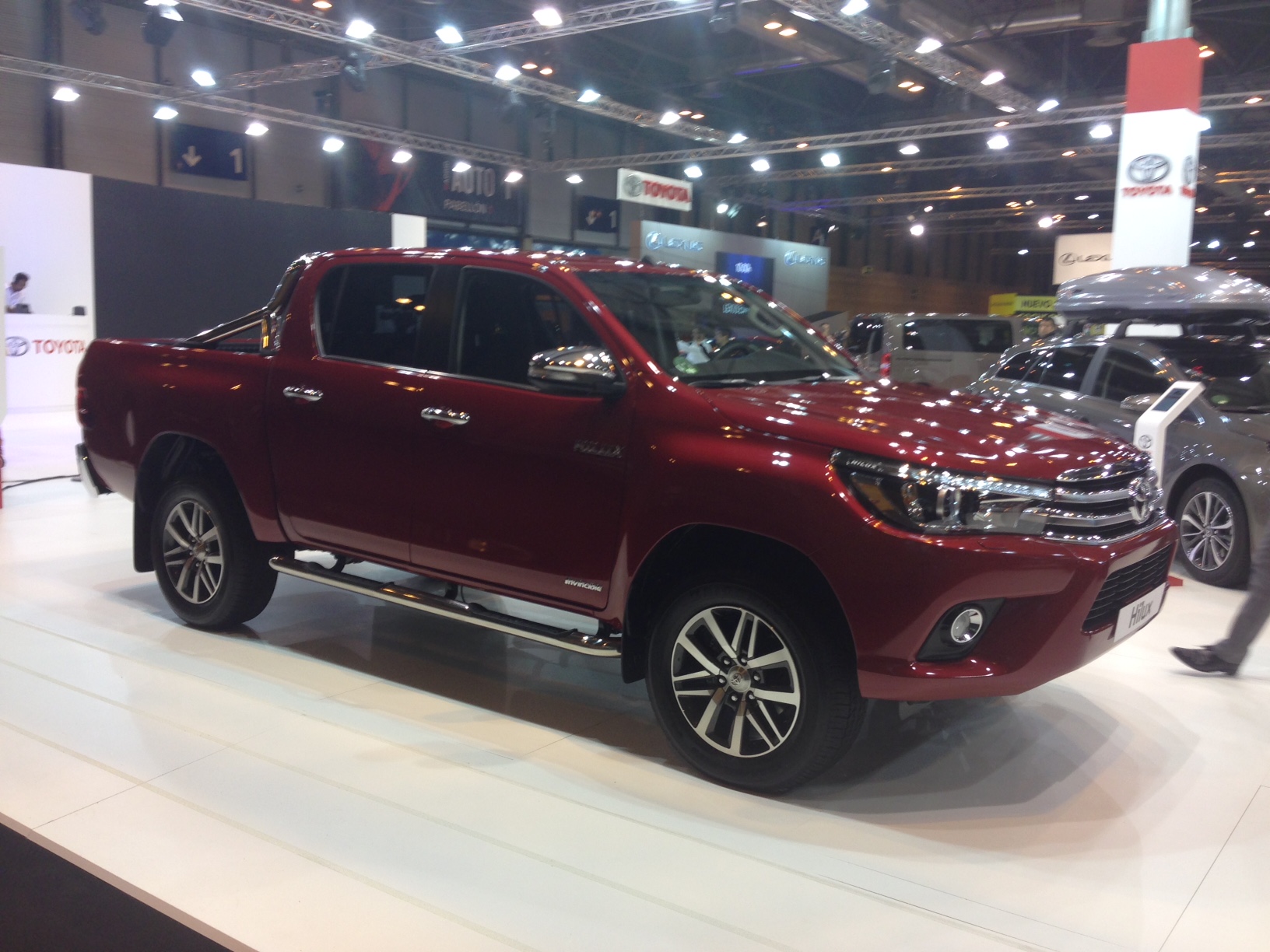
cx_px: 635
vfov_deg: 42.9
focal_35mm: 33
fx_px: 1211
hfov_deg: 55.4
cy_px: 476
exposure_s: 1/40
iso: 50
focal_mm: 4.12
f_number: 2.4
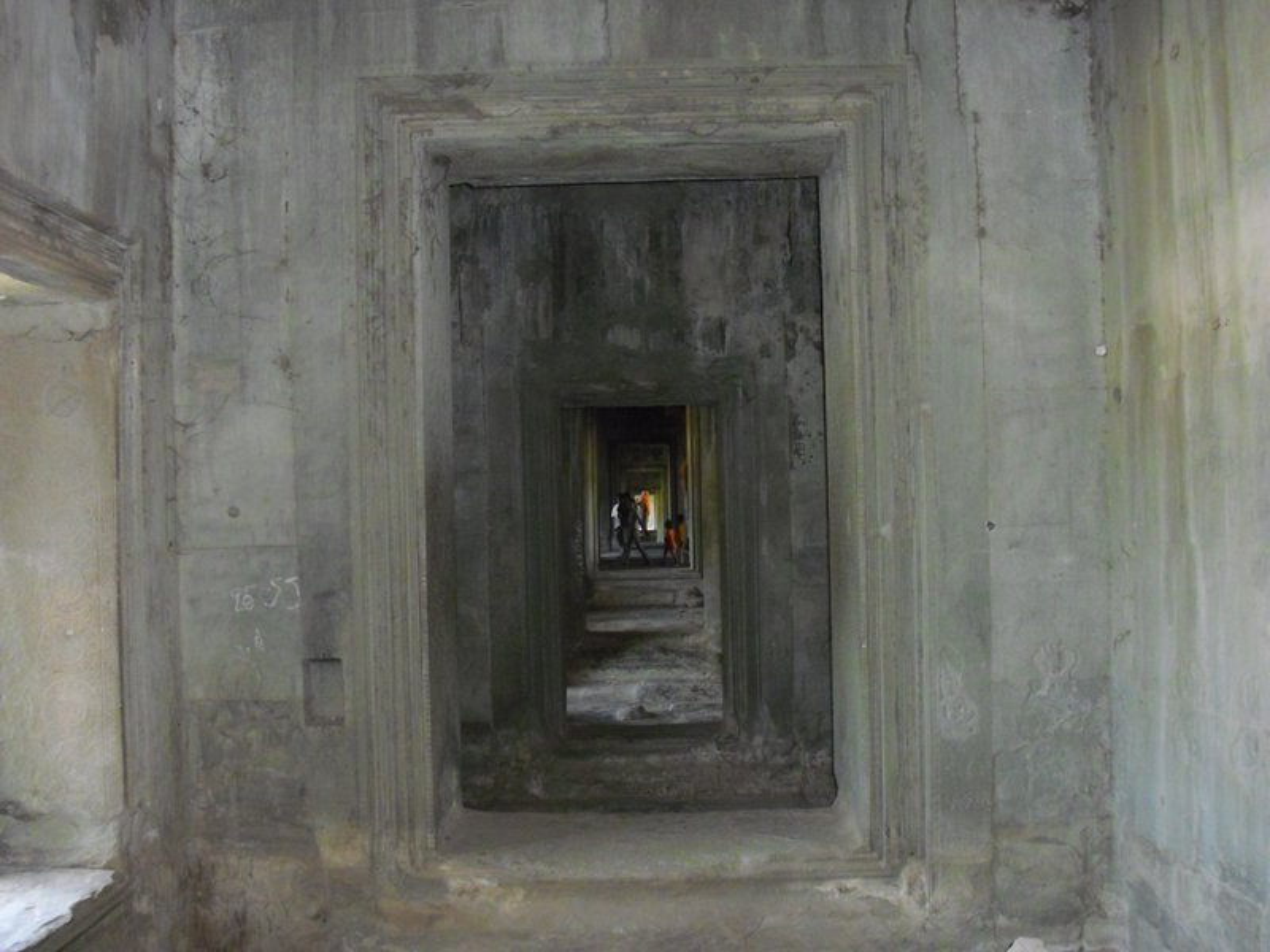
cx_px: 635
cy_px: 476
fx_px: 1394
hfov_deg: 49.0
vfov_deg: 37.7
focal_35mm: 38
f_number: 2.8
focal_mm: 6.2
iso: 400
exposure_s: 1/60
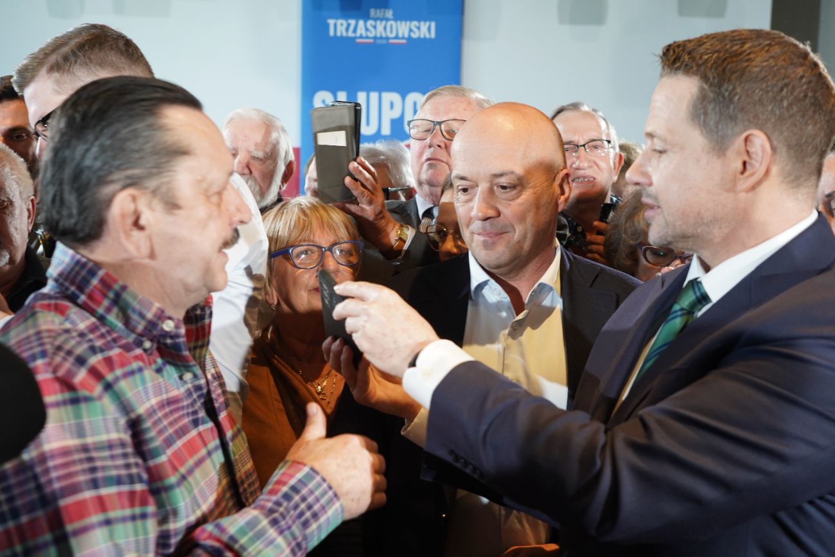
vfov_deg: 29.3
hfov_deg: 42.7
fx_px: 1067
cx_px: 418
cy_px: 278
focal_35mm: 46
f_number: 5.6
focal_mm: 46
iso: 1600
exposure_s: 1/100
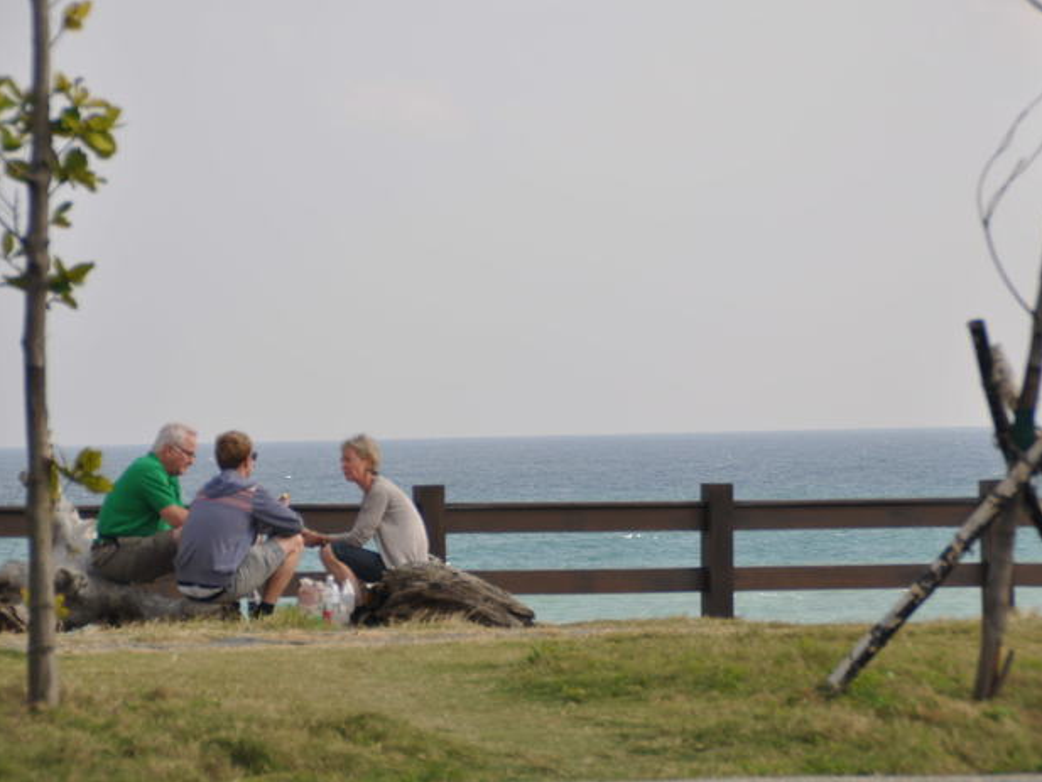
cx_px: 503
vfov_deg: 8.1
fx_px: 5510
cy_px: 391
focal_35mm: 183
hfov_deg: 10.8
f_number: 6
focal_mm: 112
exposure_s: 1/400
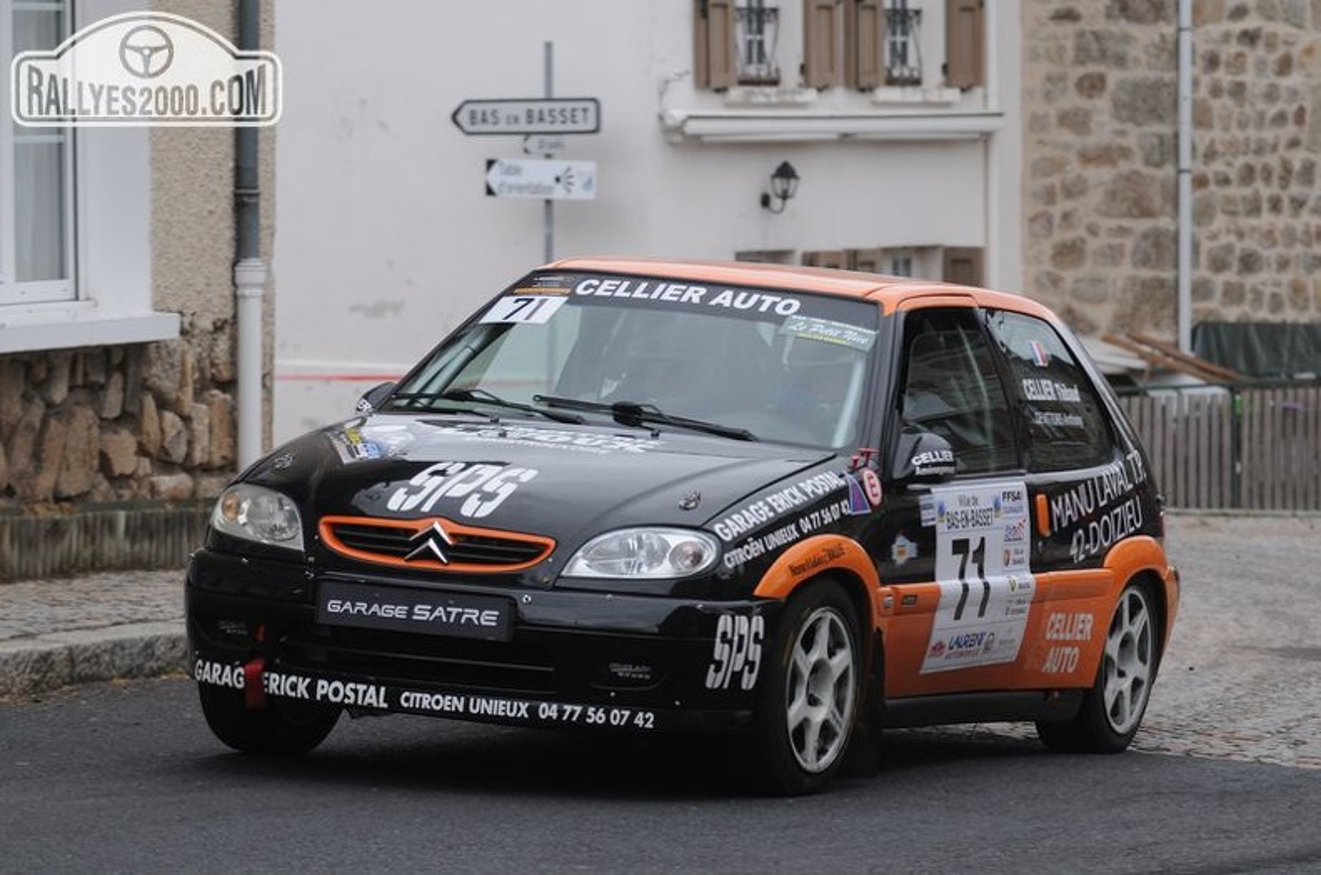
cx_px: 660
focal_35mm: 202
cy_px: 438
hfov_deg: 10.2
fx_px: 7417
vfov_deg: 6.8
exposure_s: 1/800
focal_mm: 135
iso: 400
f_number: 16
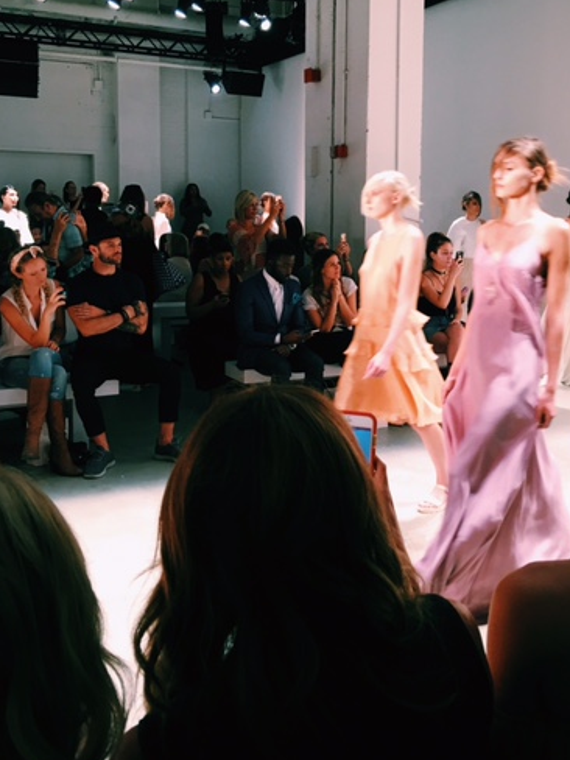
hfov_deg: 37.7
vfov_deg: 48.7
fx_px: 834
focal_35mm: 38
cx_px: 311
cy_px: 307
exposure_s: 1/15
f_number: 2.2
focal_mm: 4.15
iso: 32
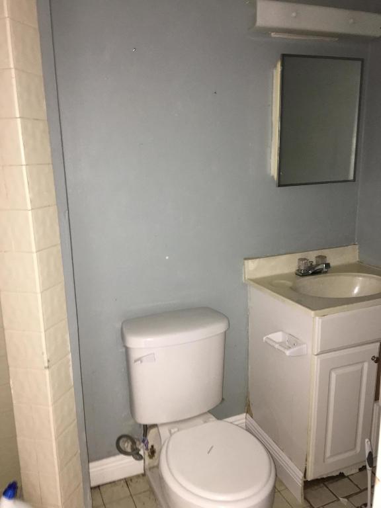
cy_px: 254
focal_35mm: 29
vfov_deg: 61.7
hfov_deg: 48.2
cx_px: 190
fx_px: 426
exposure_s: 1/16
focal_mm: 4.15
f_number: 2.2
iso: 125
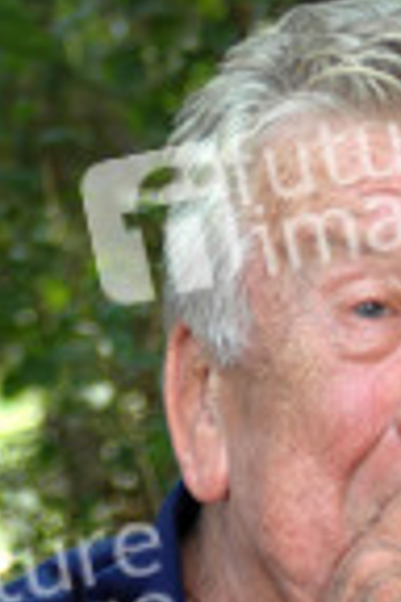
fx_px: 5430
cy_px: 414
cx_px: 418
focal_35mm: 325
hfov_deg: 4.2
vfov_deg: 6.3
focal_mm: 78
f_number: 5.6
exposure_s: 1/80
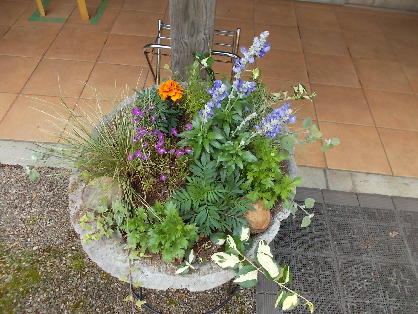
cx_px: 209
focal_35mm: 26
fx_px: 314
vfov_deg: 53.1
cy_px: 157
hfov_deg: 67.3
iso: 80
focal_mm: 4.6
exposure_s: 1/200
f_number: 3.2
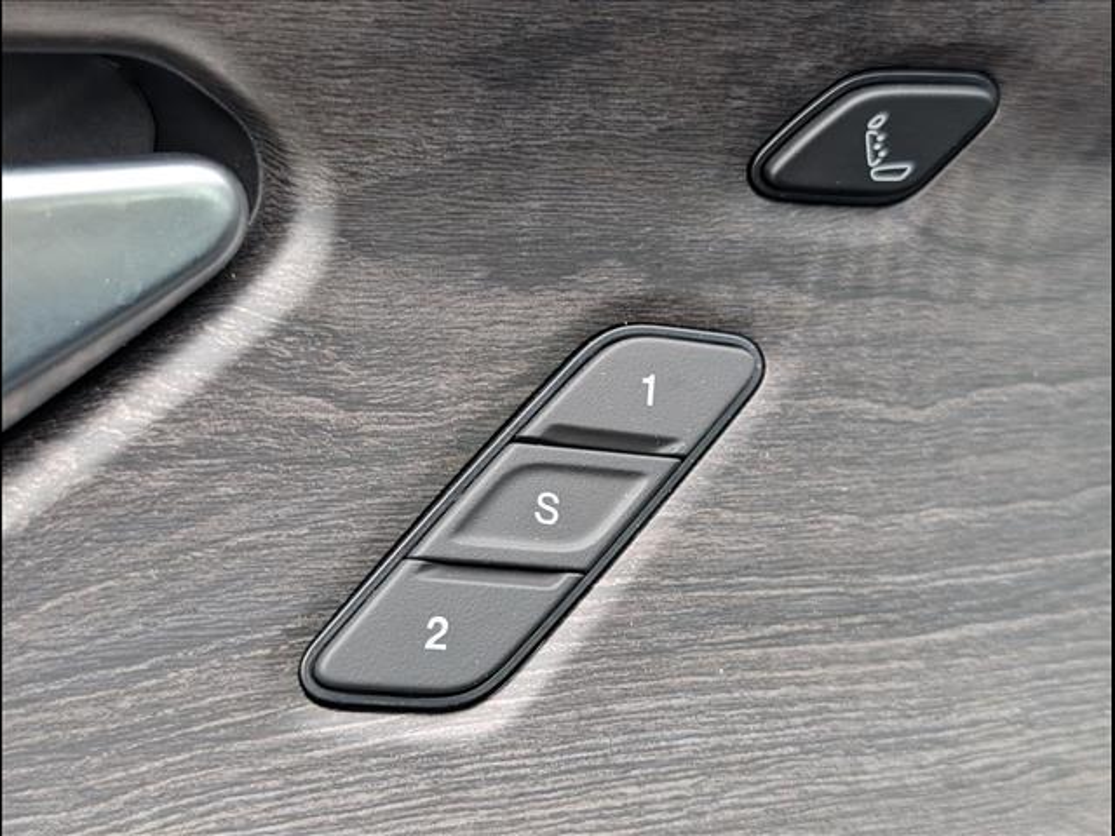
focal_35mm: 49
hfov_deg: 38.9
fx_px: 1578
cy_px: 418
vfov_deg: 29.7
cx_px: 558
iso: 369
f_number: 1.68
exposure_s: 1/909
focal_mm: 6.9
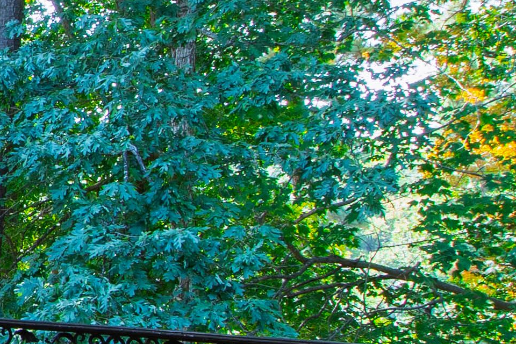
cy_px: 144
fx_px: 1247
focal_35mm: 87
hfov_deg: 19.0
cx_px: -363
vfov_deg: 15.7
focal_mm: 10
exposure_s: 1/10
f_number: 8
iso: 100
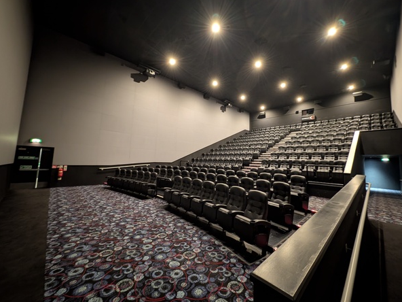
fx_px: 151
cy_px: 144
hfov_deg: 106.0
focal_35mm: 13
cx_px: 214
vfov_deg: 89.9
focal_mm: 2.23
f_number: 1.95
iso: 635
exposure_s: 1/4.17
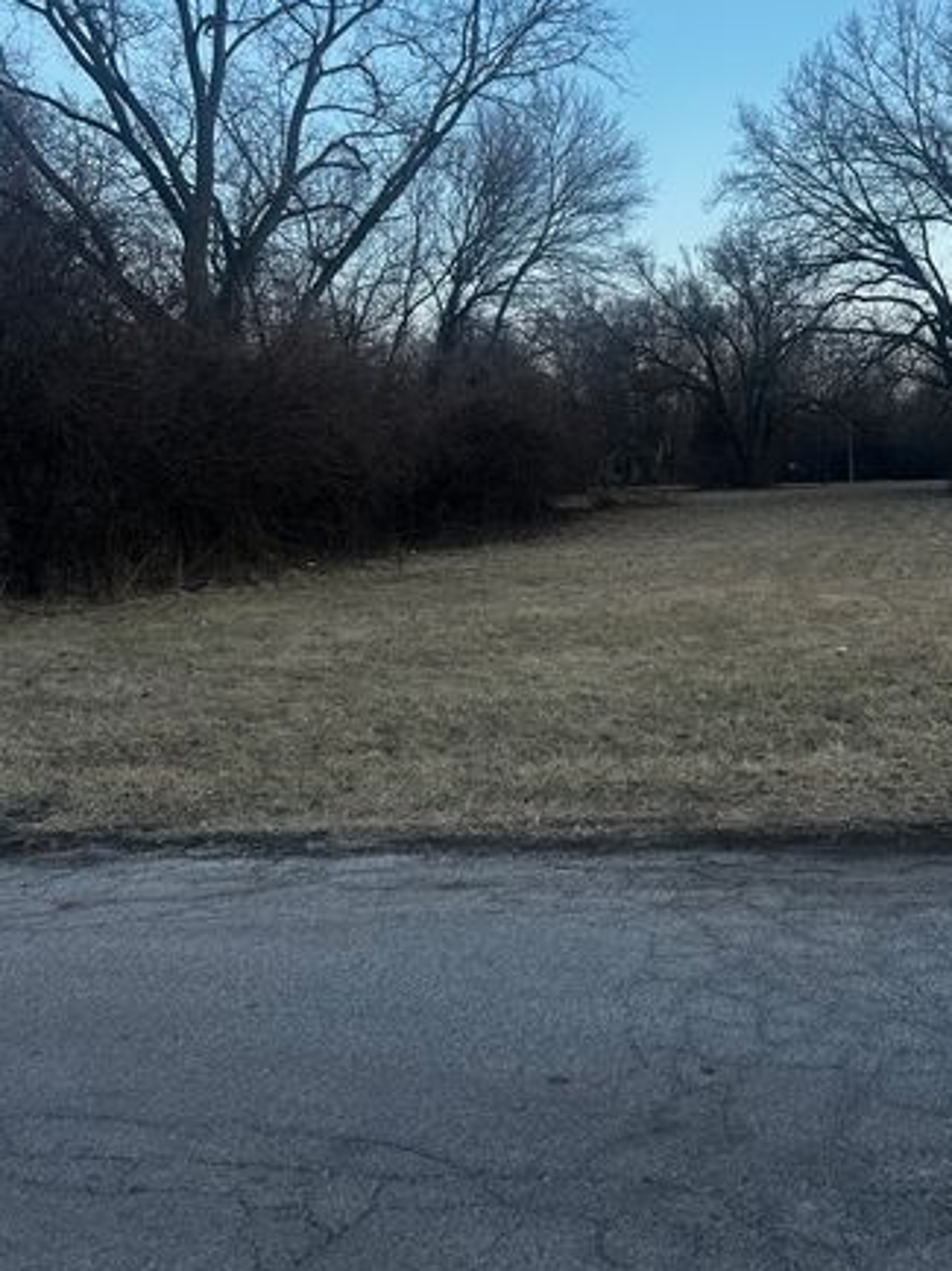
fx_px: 1468
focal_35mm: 40
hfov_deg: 35.0
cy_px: 523
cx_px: 729
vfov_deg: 46.6
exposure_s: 1/121
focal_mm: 5.7
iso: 50
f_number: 1.5
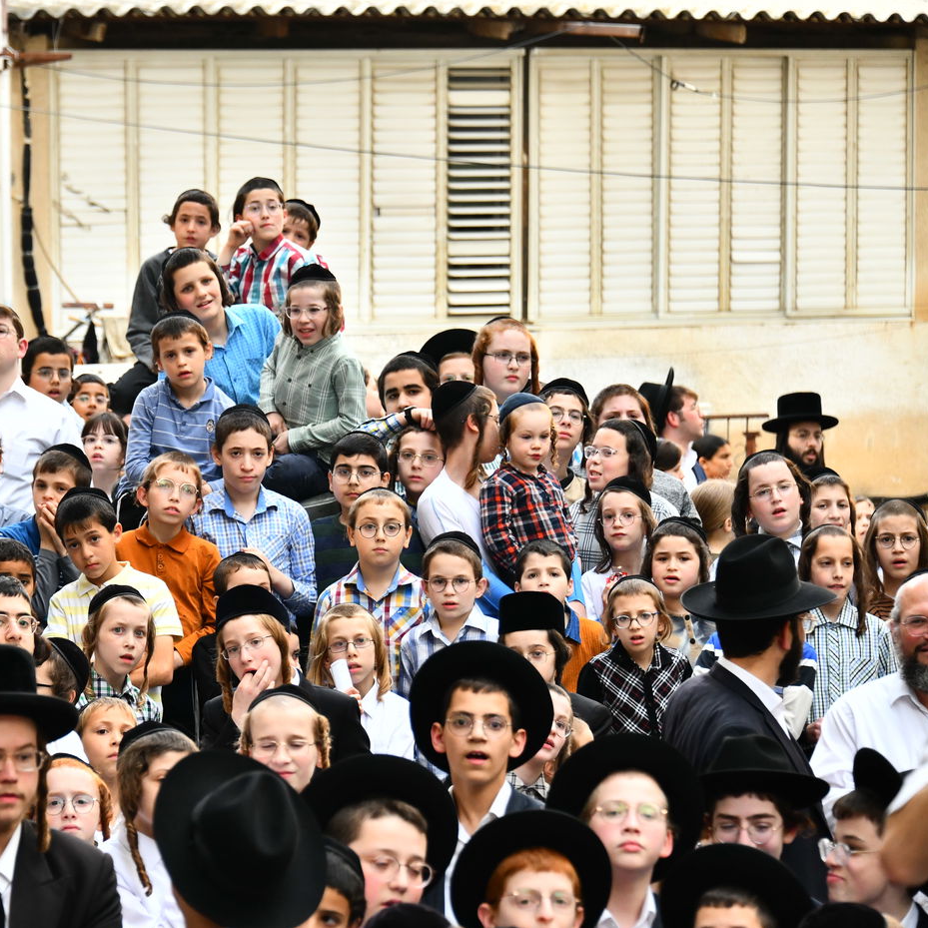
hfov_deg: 10.9
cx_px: 248
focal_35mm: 160
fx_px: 4853
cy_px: 465
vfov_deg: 10.9
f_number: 5.6
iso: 1250
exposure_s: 1/500
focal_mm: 125
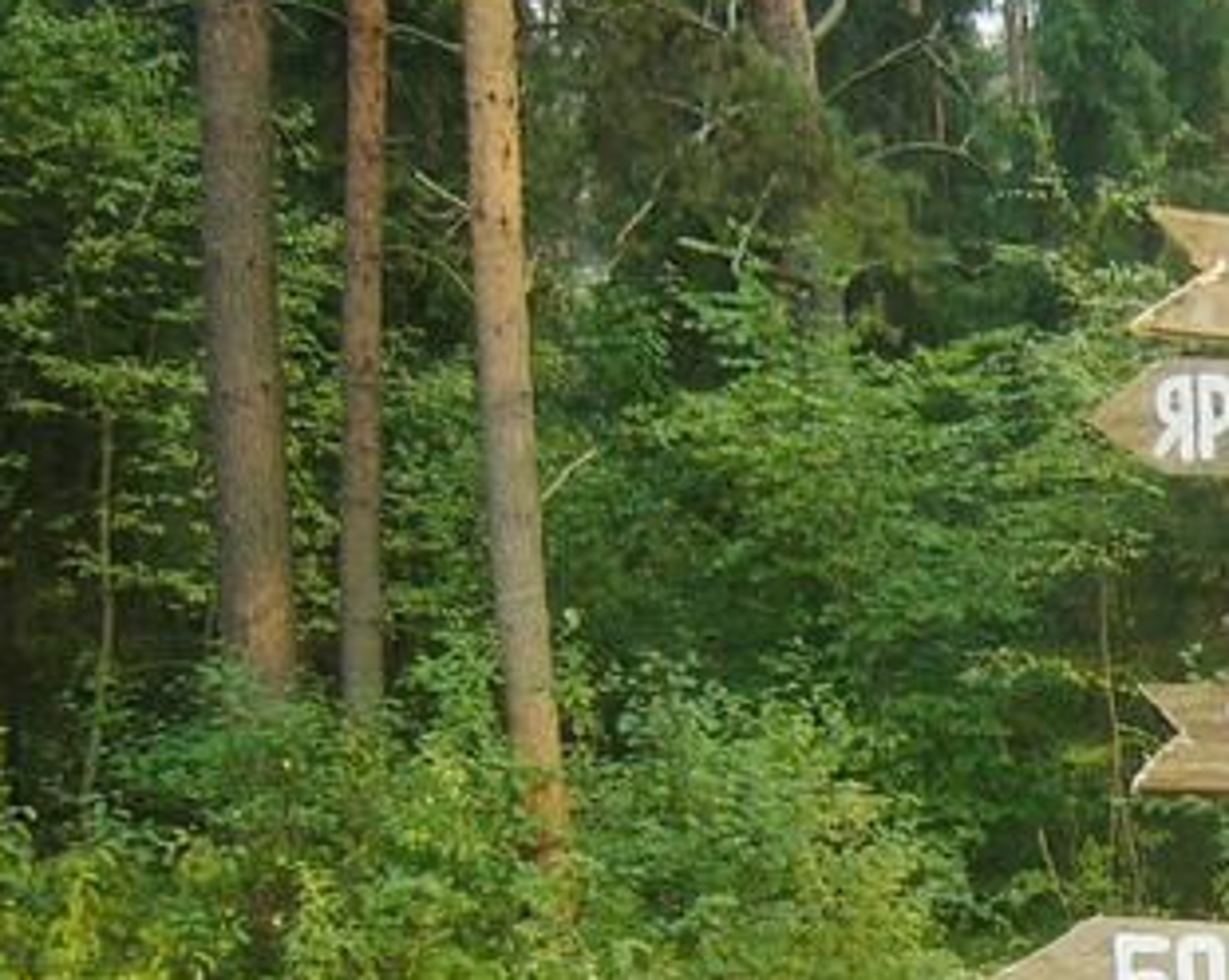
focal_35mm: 88
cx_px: 1549
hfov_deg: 20.1
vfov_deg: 17.3
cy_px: 814
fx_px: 3197
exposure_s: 1/100
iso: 100
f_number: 2.8
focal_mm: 5.8
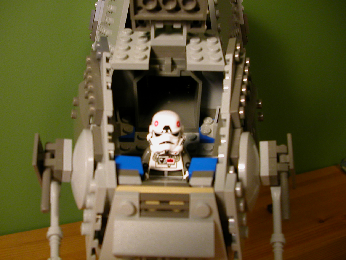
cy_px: 130
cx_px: 173
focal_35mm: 37
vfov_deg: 38.7
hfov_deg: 50.1
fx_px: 370
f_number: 2.7
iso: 100
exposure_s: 1/13.4
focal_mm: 5.6
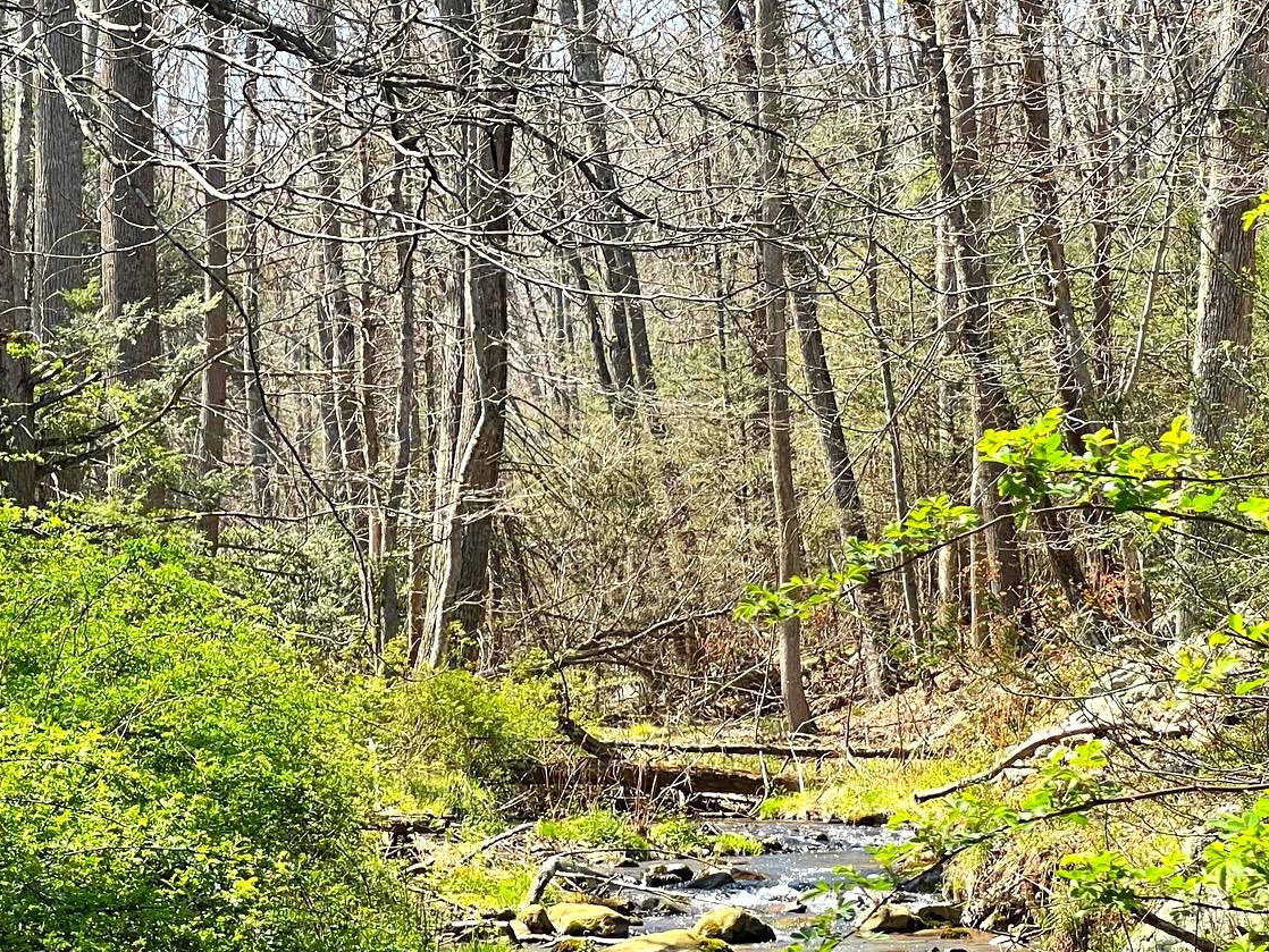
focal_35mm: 141
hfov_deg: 13.9
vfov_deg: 10.5
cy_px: 734
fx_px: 5170
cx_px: 243
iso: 32
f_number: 2.8
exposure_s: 1/166
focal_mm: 9
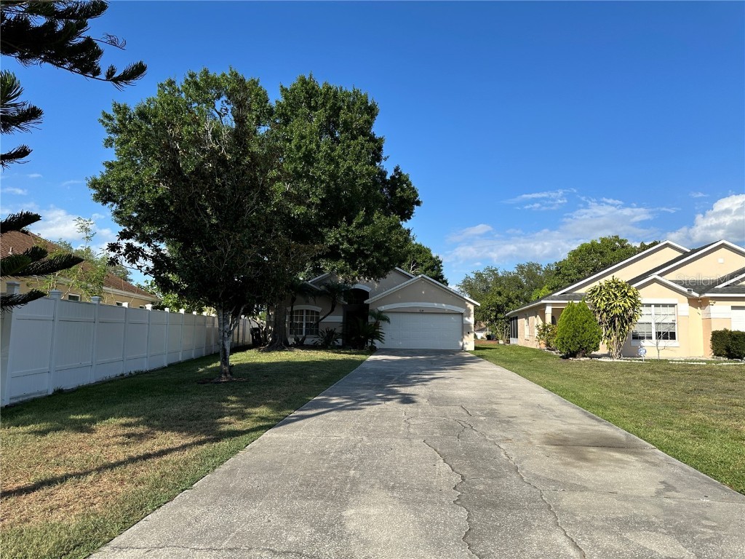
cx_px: 372
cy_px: 280
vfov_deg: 56.8
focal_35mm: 24
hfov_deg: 71.6
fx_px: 517
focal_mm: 6.86
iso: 80
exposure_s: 1/4184
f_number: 1.78
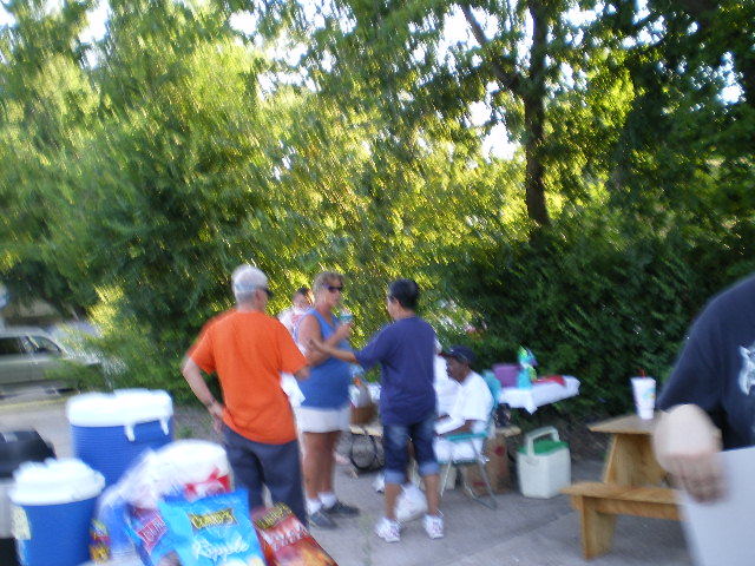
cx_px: 378
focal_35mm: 38
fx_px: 829
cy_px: 283
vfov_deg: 37.7
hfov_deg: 49.0
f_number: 3.1
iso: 64
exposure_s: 1/40
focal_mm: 6.3
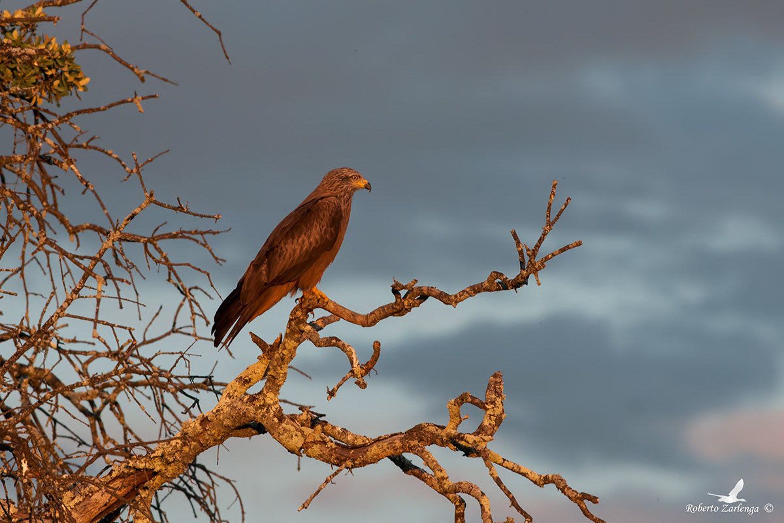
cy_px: 262
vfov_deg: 3.1
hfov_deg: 4.6
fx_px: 9799
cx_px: 392
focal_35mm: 450
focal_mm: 300
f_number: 8
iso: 800
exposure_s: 1/400
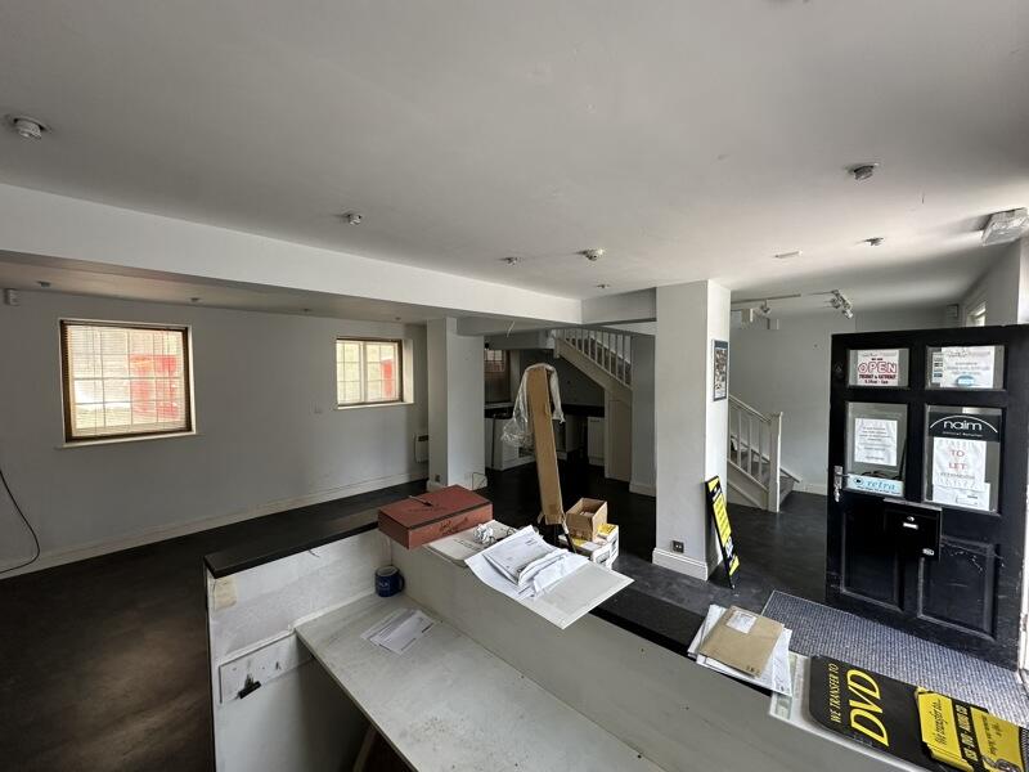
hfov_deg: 102.1
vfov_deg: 85.7
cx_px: 514
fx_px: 416
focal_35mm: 14
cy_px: 386
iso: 125
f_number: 2.2
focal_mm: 2.22
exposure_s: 1/99
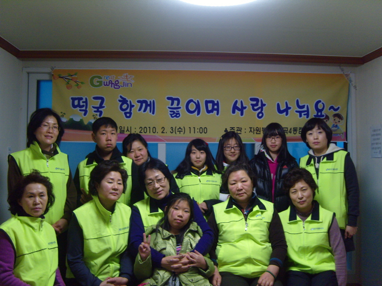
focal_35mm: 35
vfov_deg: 40.7
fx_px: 386
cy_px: 143
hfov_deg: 52.6
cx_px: 191
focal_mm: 7.4
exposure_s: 1/30
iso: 200
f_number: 2.8
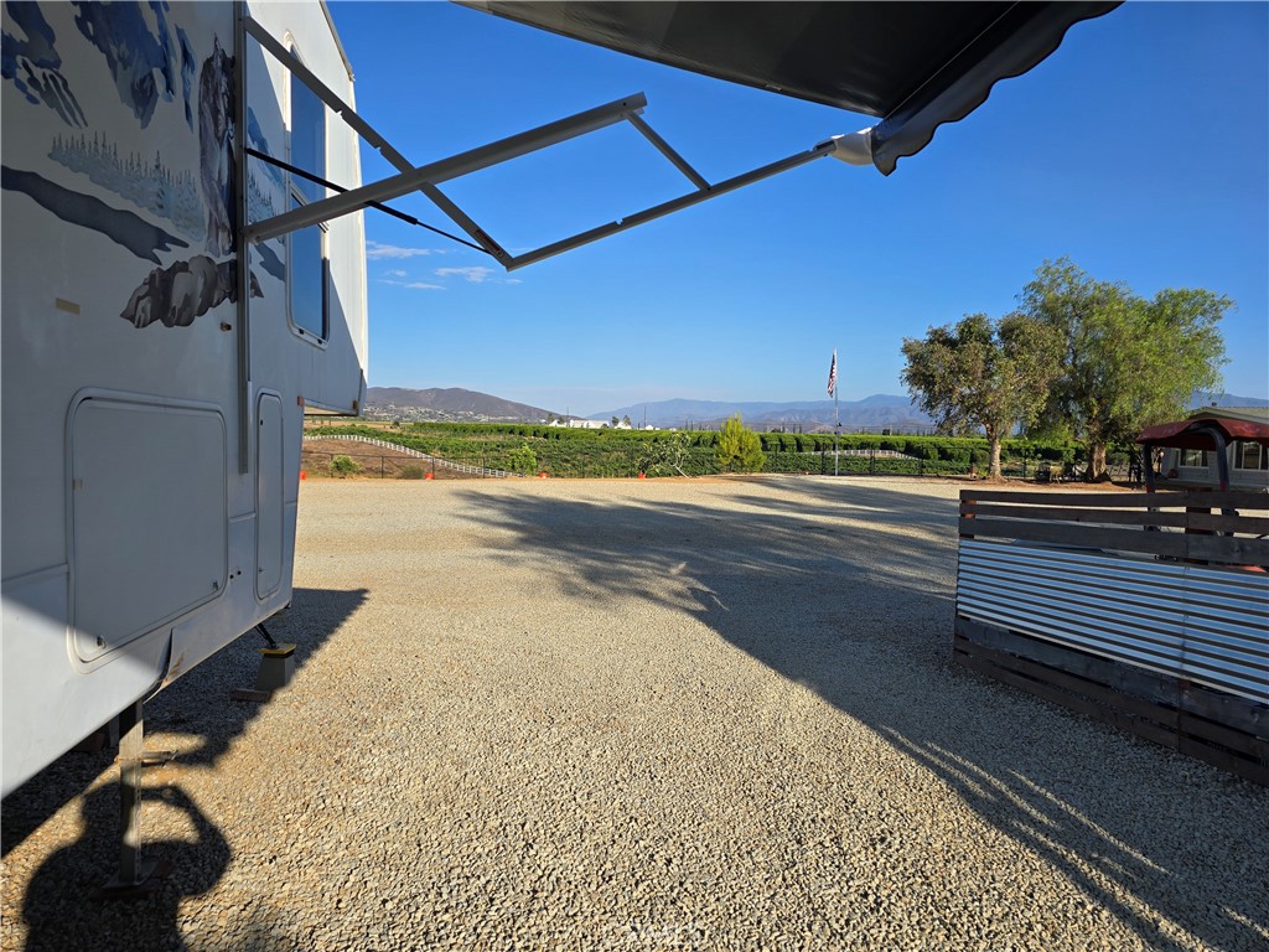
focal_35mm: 23
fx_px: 843
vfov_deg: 58.9
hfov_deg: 73.9
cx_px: 634
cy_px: 476
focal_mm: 6.3
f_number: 1.7
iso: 12
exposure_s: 1/730
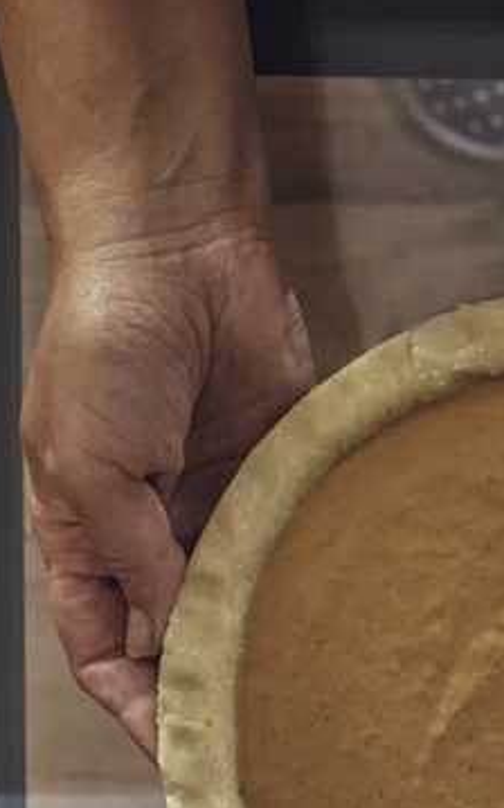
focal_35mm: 139
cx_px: 497
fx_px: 3058
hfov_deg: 9.4
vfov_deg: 14.8
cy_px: 822
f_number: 4
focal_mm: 26
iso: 1250
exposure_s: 1/250
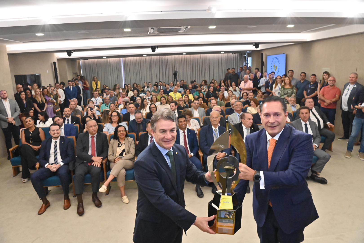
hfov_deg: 73.7
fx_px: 243
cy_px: 122
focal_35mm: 24
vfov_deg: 53.1
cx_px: 182
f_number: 13
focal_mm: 24
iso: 6400
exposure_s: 1/100
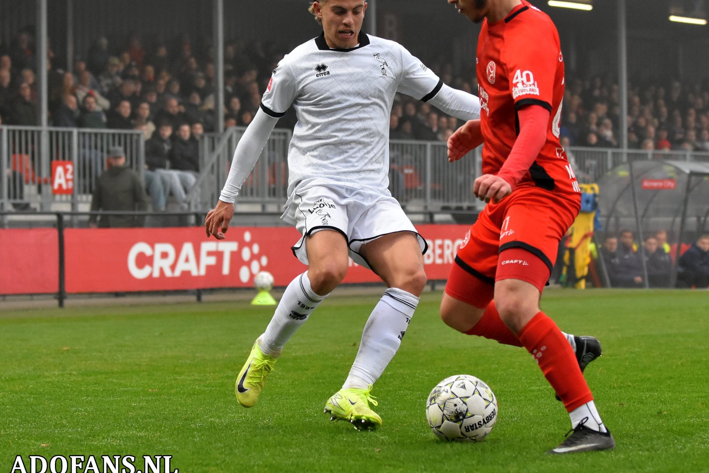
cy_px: 195
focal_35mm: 125
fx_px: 2461
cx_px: 399
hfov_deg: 16.4
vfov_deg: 11.0
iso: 1600
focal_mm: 70
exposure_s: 1/1000
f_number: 3.5
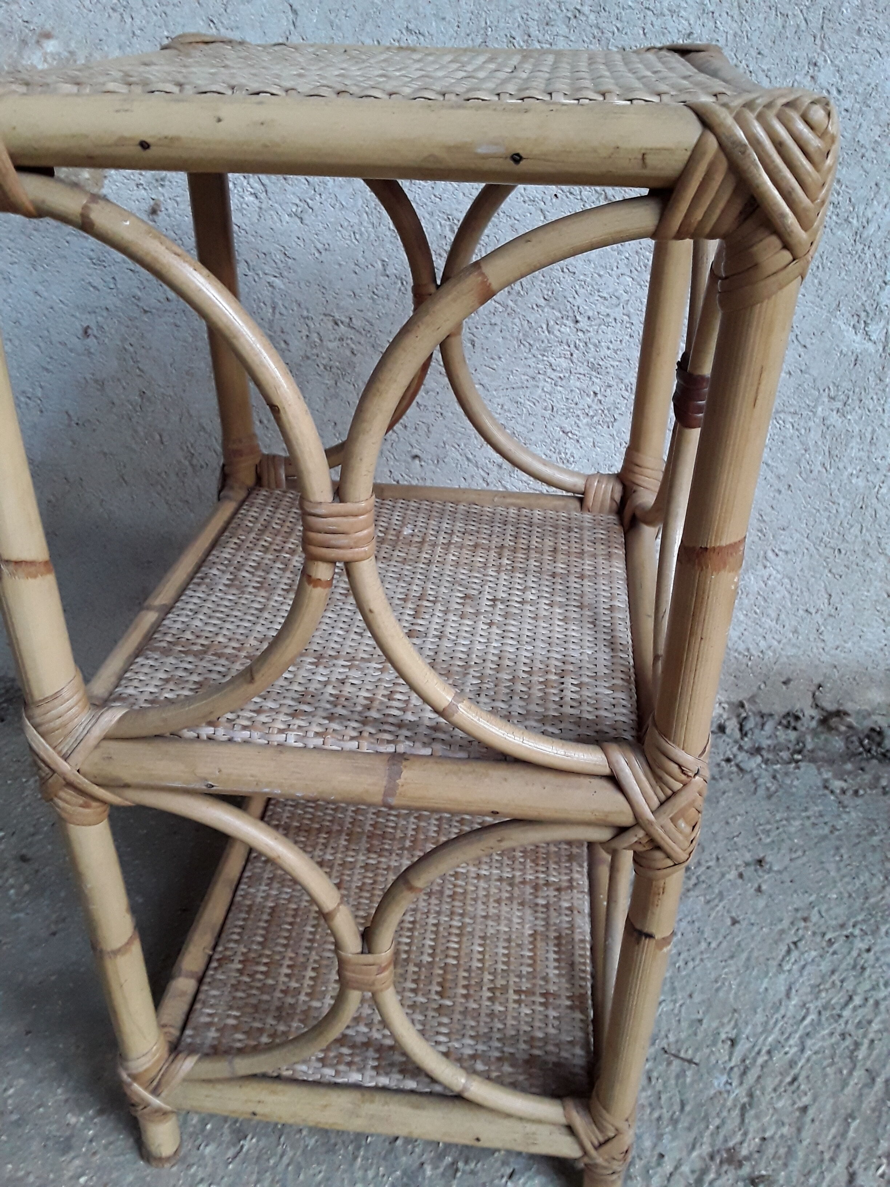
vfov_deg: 65.3
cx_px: 445
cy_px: 594
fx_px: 926
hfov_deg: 51.4
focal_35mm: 27
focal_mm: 2.91
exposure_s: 1/25
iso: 160
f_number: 1.9
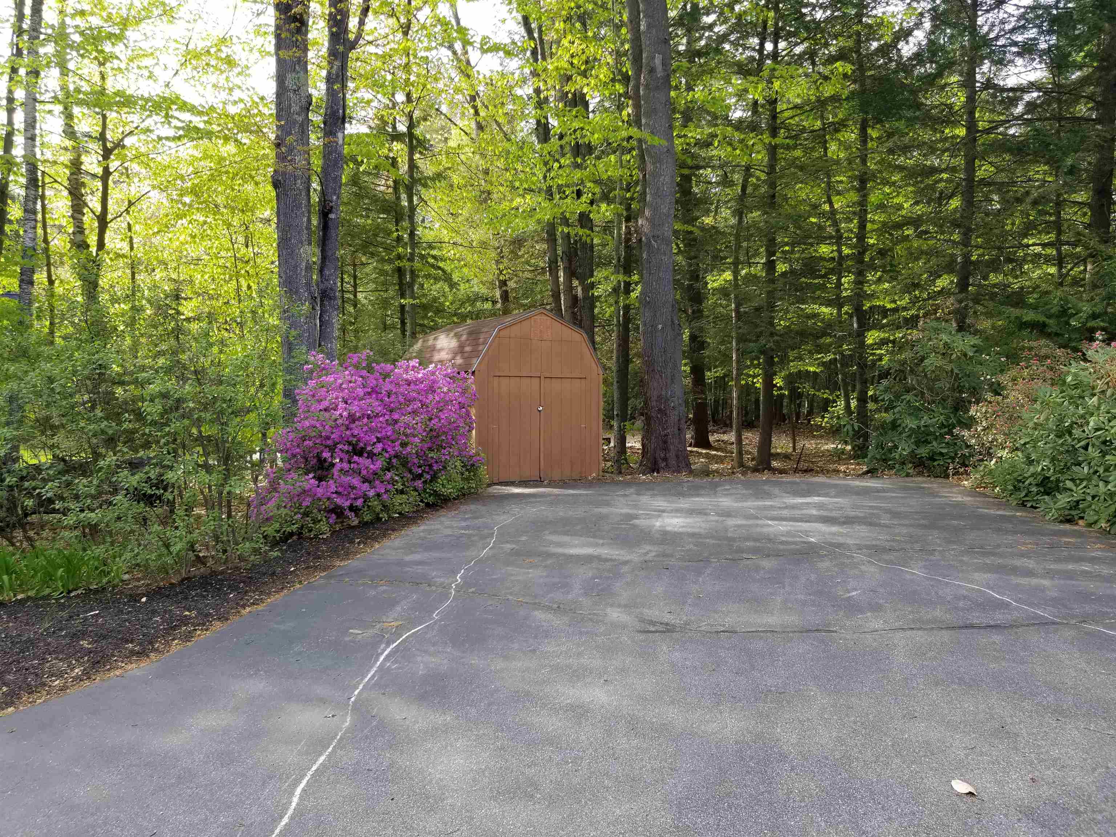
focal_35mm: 26
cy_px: 418
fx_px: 838
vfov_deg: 53.1
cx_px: 558
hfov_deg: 67.3
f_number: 1.7
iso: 50
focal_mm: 4.25
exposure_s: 1/230
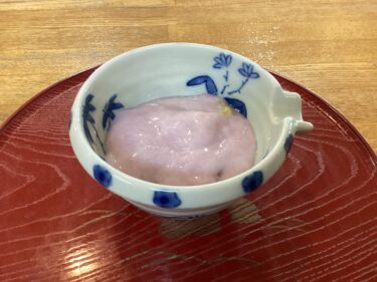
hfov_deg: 58.4
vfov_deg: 45.4
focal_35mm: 31
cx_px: 188
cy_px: 141
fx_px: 338
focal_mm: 3.3
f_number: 2.4
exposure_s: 1/50
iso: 200
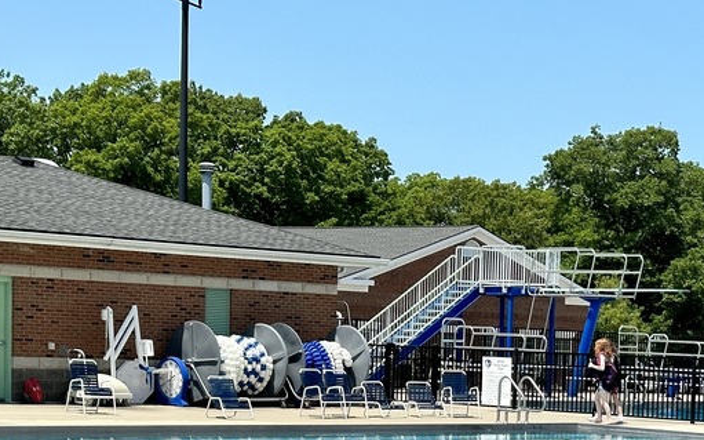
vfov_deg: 12.6
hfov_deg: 20.1
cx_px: 579
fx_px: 1956
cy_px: 497
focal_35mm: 102
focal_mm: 6.86
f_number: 1.78
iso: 64
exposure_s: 1/5882
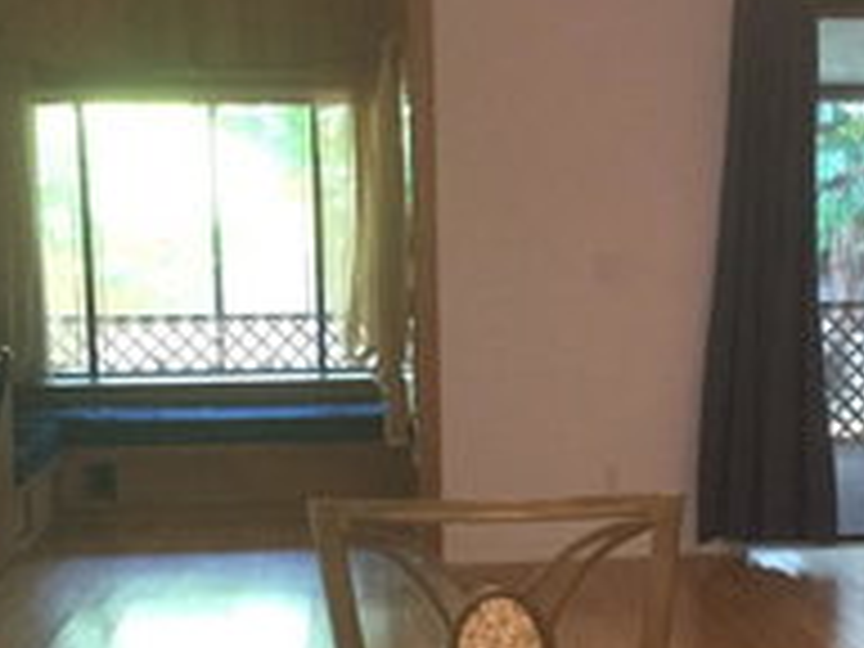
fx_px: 1722
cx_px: 538
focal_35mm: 69
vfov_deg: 21.2
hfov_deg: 28.1
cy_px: 418
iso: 250
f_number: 2.4
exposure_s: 1/30
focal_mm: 3.3
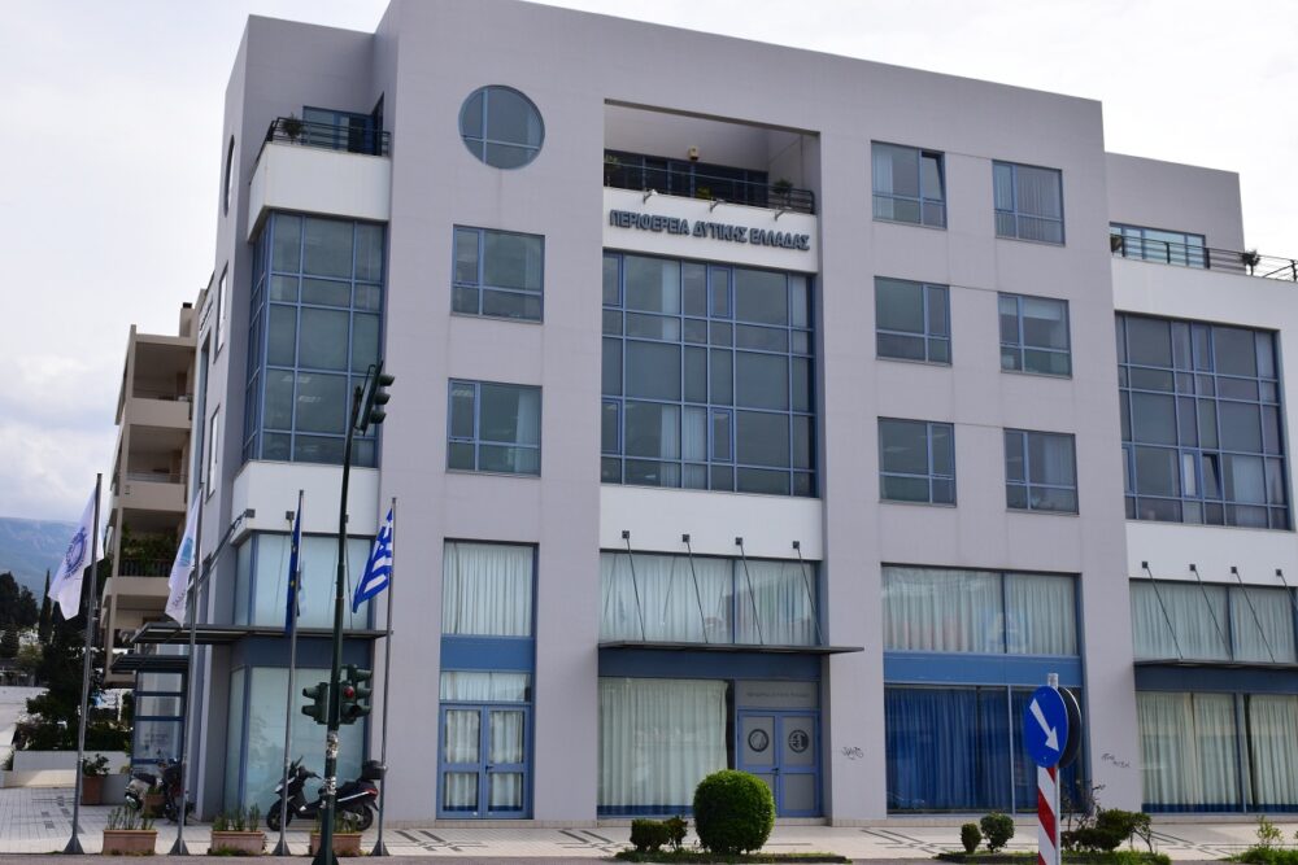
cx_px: 649
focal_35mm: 45
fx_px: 1623
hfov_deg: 43.6
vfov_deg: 29.9
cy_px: 432
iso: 320
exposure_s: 1/500
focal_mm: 30
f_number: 11
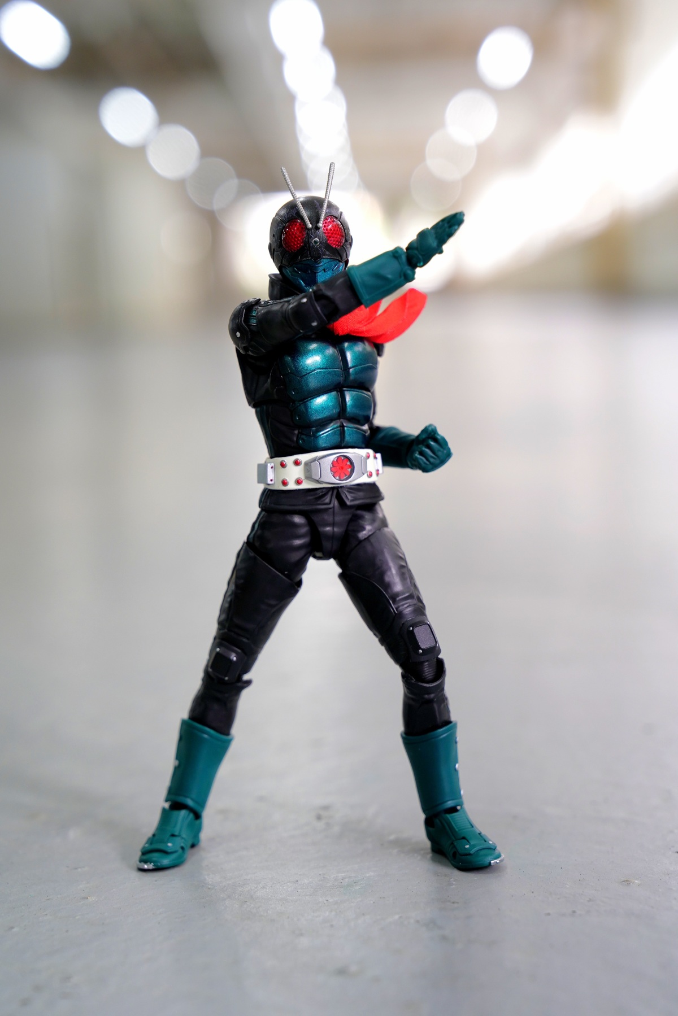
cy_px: 508
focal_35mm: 70
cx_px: 339
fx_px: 1977
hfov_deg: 19.5
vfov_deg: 28.8
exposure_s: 1/15
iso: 400
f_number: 6.3
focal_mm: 70
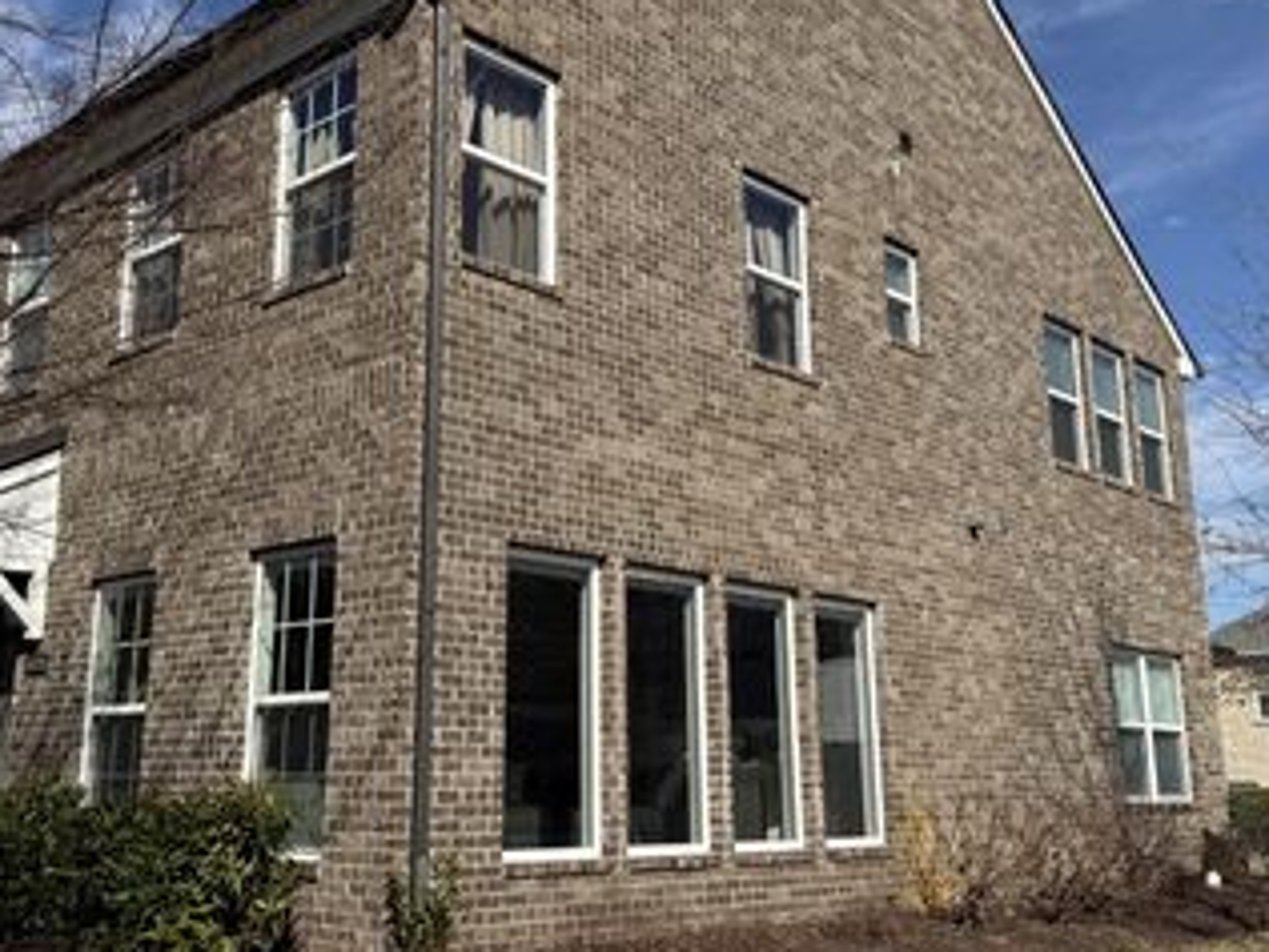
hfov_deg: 48.8
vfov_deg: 37.6
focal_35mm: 38
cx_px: 542
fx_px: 1393
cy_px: 408
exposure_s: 1/6173
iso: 80
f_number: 1.78
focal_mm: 6.76
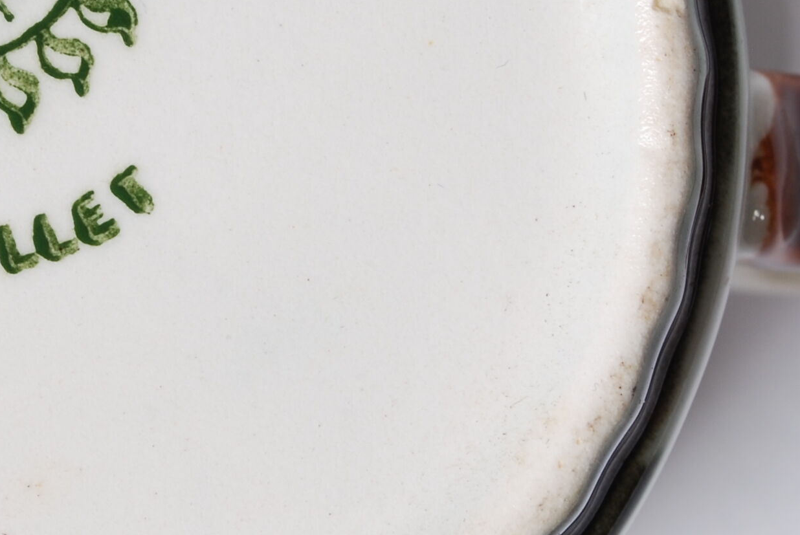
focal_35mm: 188
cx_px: 96
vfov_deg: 7.3
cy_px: 126
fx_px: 4182
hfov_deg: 10.9
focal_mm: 40
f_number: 14
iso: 100
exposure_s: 1/20
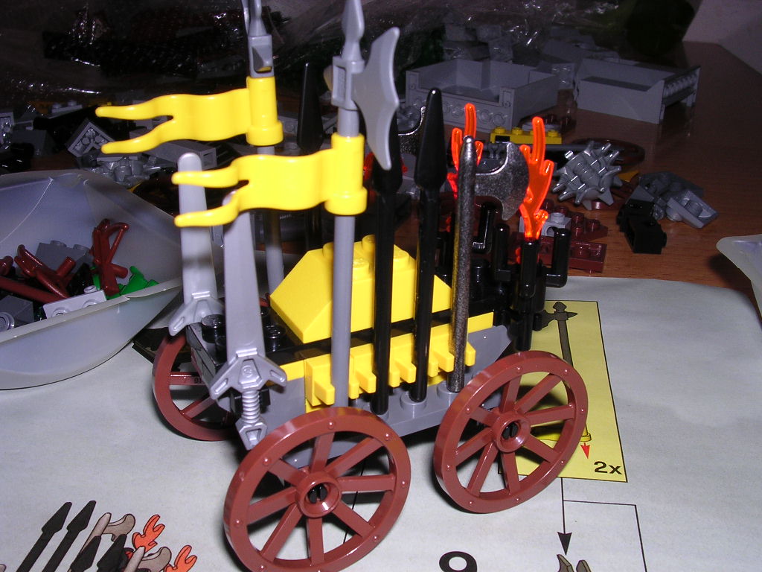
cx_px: 381
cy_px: 286
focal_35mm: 38
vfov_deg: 37.7
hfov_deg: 49.0
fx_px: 836
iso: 100
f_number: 5.6
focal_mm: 5.8
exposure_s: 1/60.1
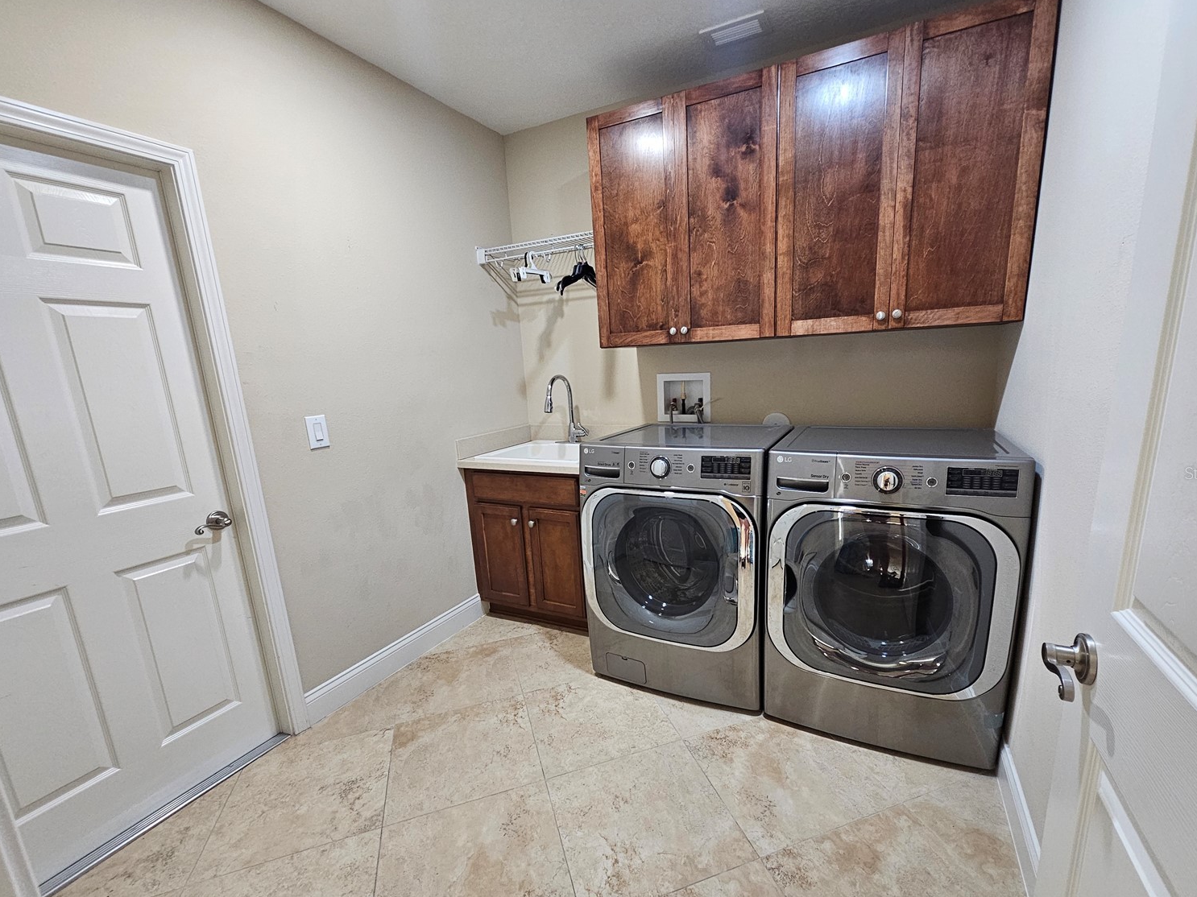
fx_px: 484
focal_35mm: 14
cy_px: 473
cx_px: 616
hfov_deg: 102.0
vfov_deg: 85.6
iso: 320
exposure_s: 1/60
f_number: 2.2
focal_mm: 2.2
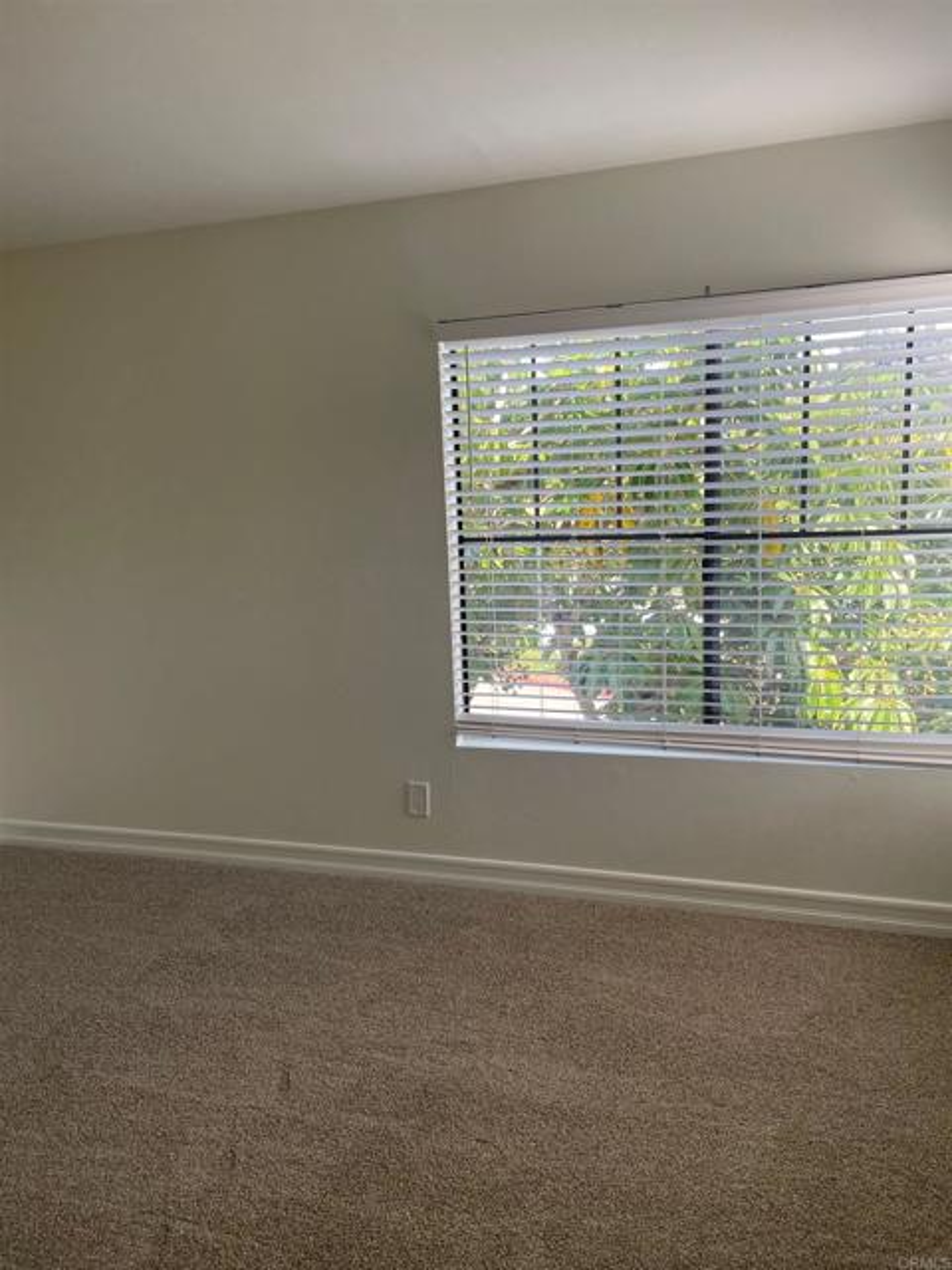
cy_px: 635
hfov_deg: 53.1
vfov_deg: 67.3
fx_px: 953
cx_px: 476
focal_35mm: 26
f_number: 1.6
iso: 40
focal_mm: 4.2
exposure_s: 1/121
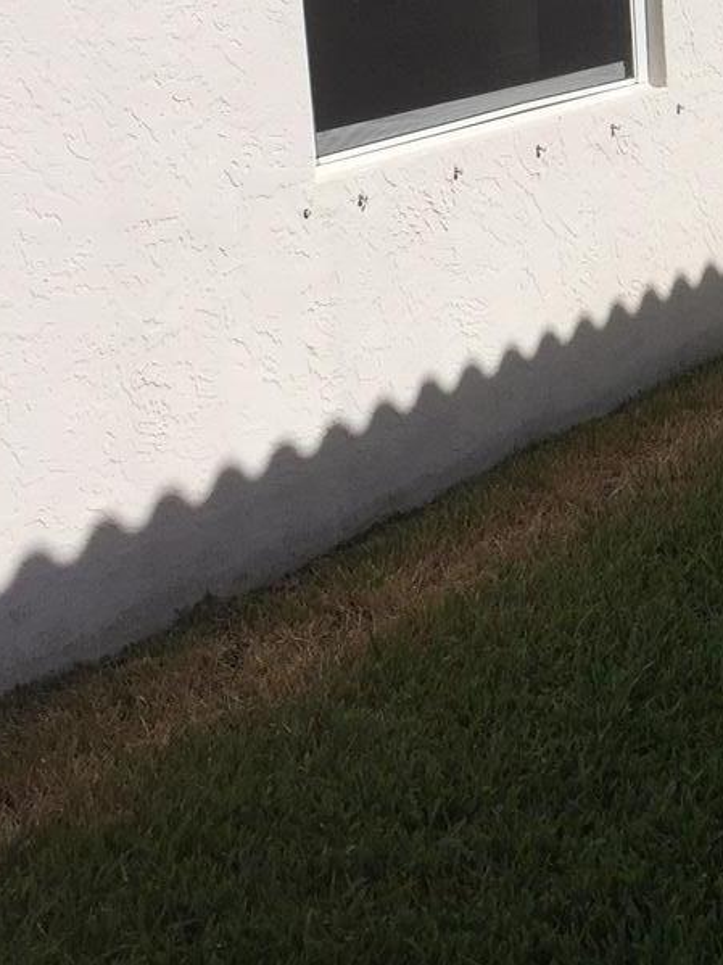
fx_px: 2201
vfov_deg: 24.1
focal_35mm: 79
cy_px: 116
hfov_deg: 17.4
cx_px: 971
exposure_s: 1/6623
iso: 32
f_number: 2.2
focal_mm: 4.15
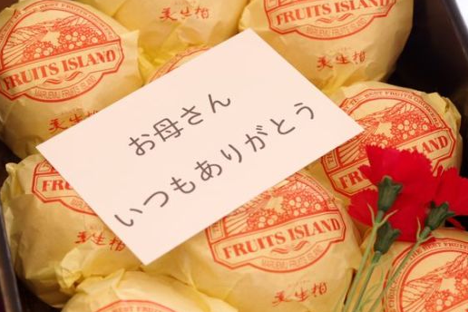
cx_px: 258
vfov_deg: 14.7
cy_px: 190
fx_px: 1209
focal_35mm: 93
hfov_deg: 21.9
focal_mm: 50
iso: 400
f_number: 4
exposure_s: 1/100
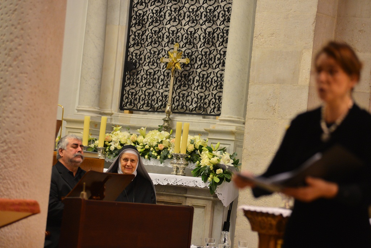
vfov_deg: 10.2
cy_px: 124
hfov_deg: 15.2
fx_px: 1392
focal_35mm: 135
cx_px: 186
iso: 2000
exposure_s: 1/400
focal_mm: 135
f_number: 2.8
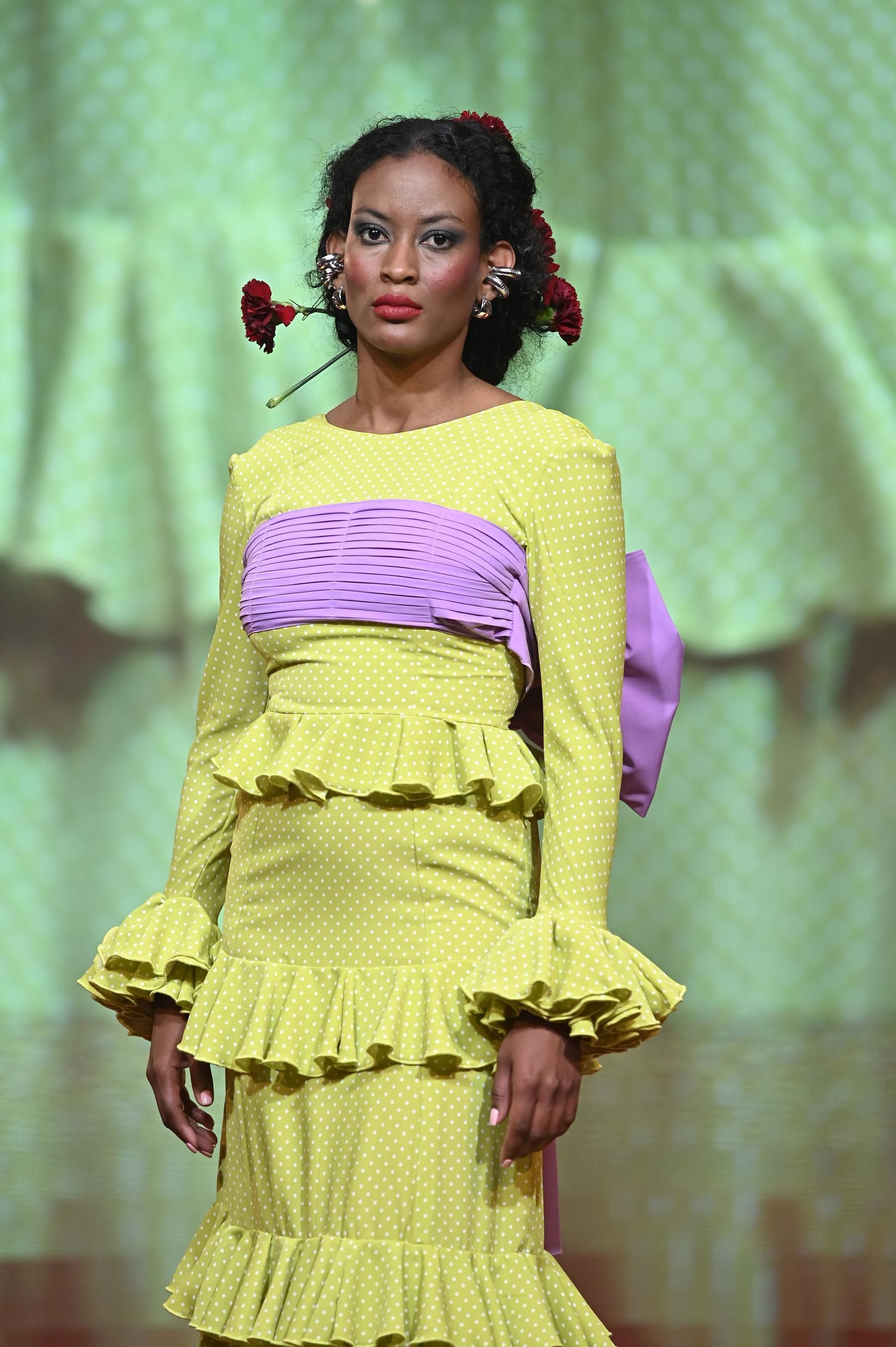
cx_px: 448
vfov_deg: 11.1
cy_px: 674
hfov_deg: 7.4
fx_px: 6916
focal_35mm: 185
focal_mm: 185
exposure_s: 1/400
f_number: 4.5
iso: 1600
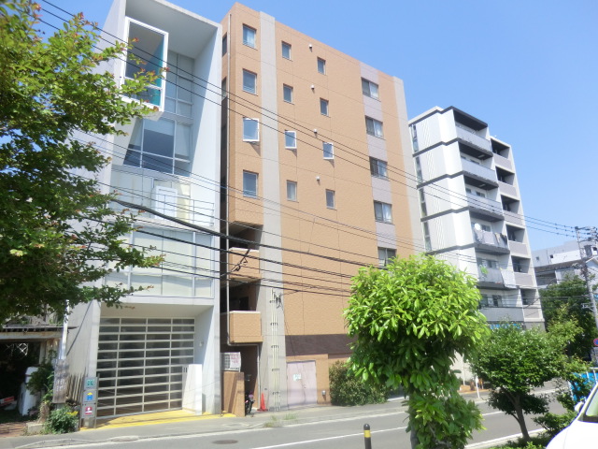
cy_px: 224
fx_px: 415
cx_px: 299
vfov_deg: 56.8
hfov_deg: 71.6
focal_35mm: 24
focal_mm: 4.3
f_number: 3.2
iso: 80
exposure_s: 1/800
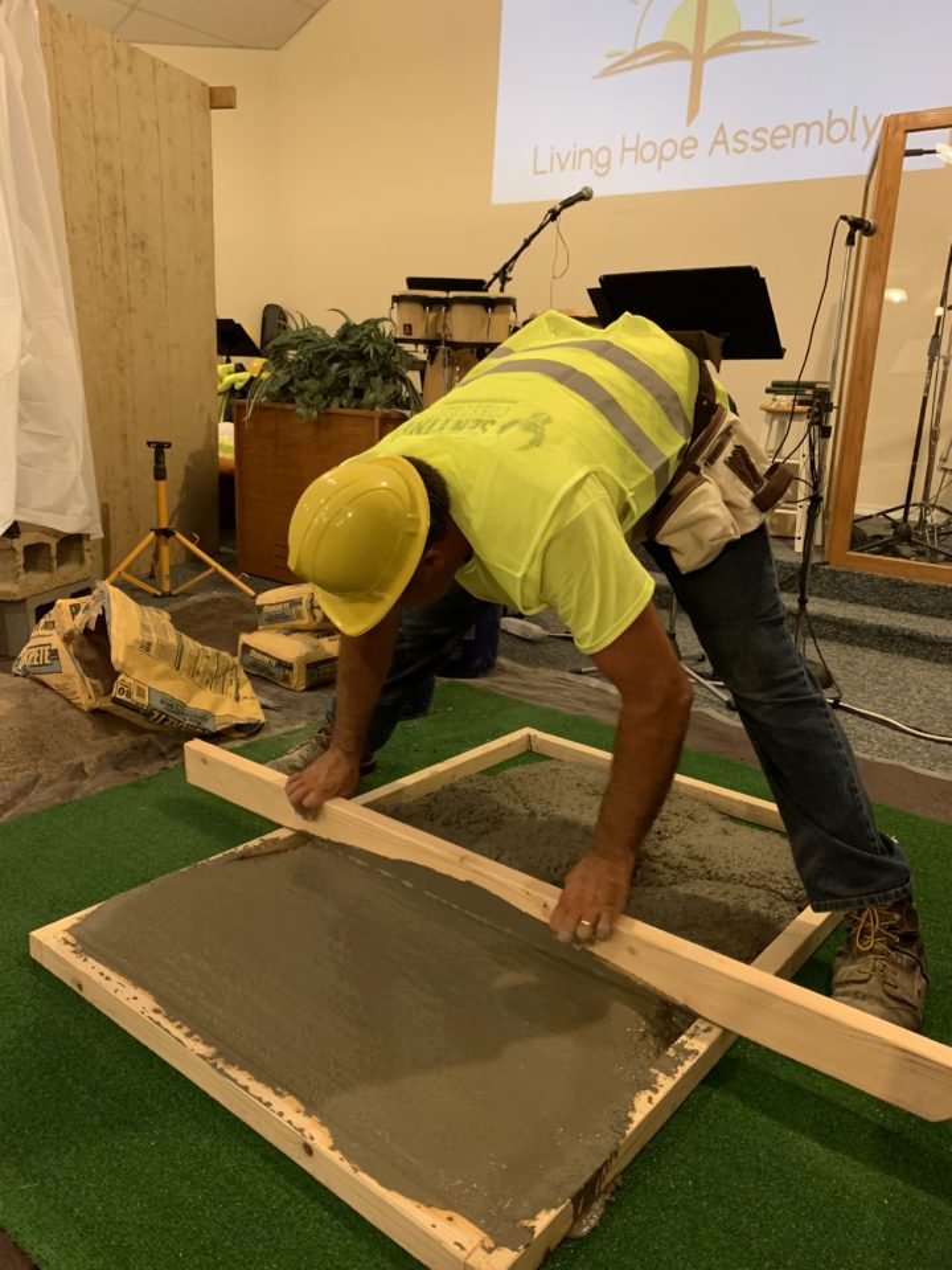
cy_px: 635
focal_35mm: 26
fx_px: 953
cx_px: 476
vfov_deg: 67.3
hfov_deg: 53.1
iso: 400
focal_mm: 4.25
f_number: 1.8
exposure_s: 1/30
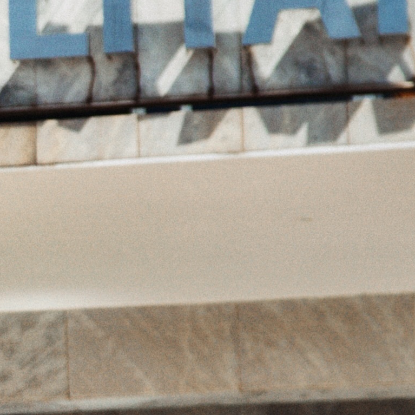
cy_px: 372
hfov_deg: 5.5
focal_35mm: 309
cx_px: -604
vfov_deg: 5.7
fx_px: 4196
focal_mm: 31
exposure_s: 1/400
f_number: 4
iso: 100
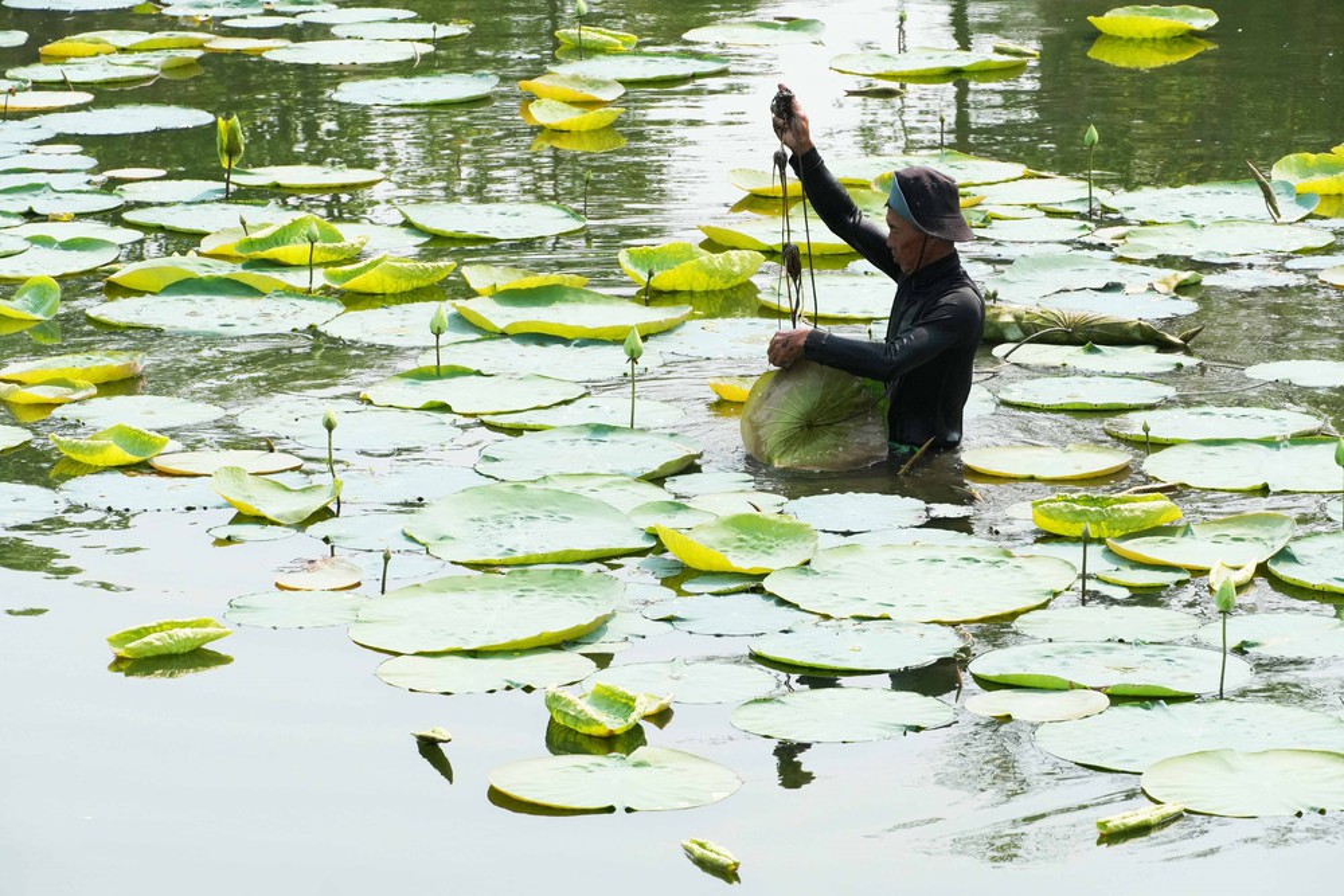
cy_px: 448
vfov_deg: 8.9
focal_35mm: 154
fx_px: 5768
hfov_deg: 13.3
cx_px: 672
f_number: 9
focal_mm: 103
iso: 1600
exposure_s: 1/3200
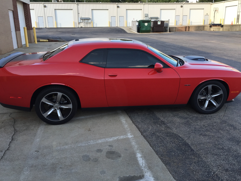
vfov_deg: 46.8
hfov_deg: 60.0
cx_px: 120
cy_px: 91
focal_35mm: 30
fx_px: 209
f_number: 2.2
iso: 32
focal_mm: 4.15
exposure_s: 1/388
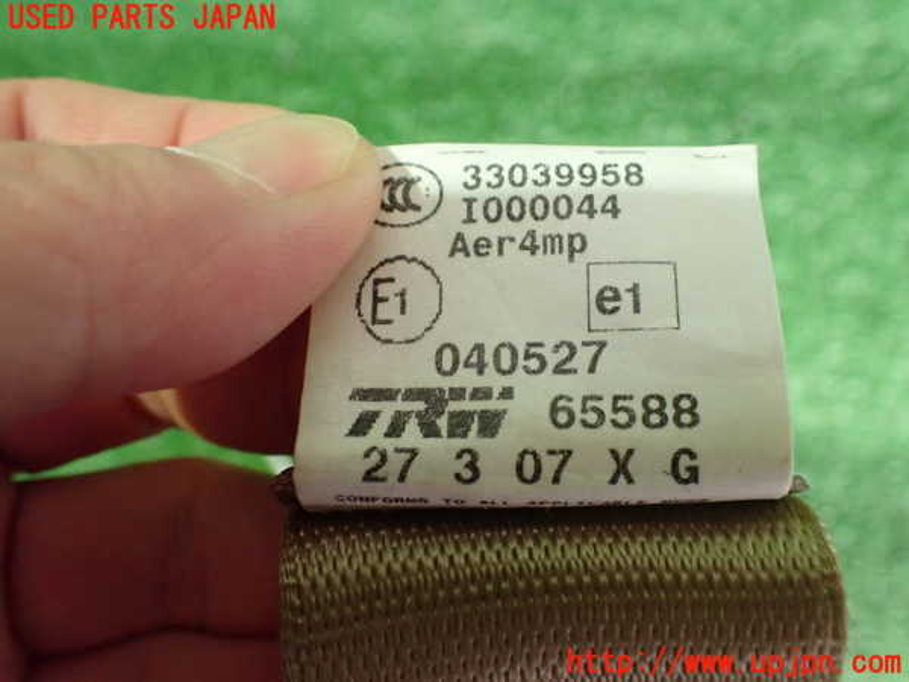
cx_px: 454
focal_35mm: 30
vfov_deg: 46.8
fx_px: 788
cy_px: 341
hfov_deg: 60.0
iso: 1000
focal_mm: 5.4
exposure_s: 1/30
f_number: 2.3
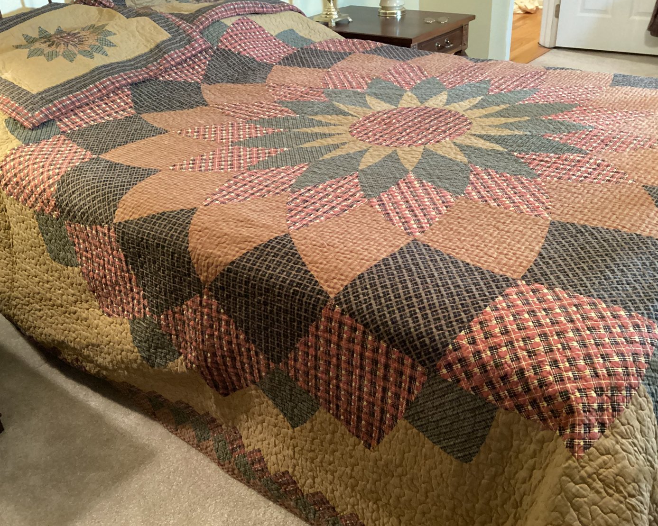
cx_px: 329
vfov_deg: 44.6
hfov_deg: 54.2
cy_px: 264
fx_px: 643
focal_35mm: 33
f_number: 2.4
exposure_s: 1/30
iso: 640
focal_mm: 3.3
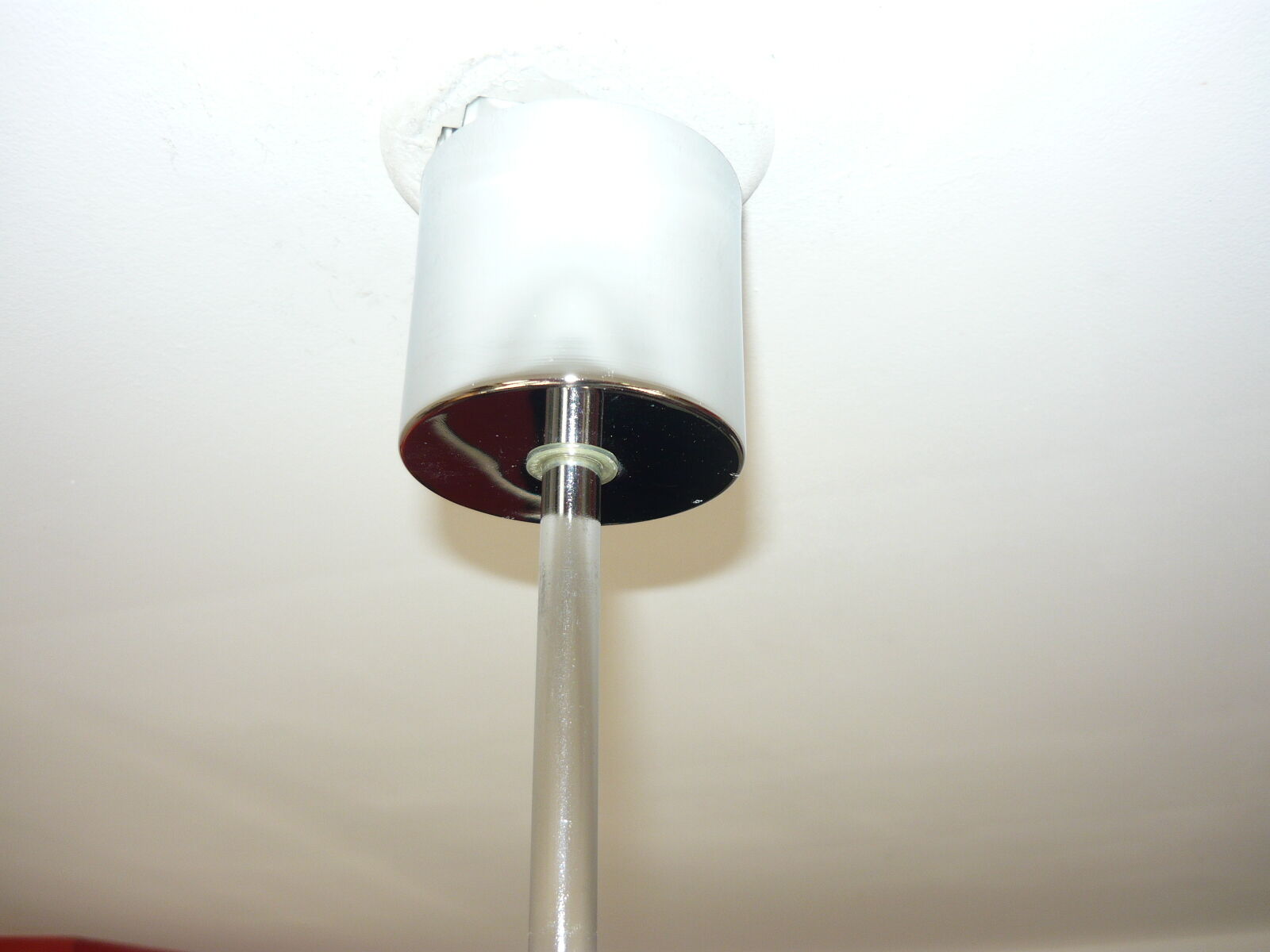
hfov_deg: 55.4
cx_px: 635
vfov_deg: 42.9
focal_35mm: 33
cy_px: 476
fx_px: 1211
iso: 100
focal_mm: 5.5
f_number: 2.8
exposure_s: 1/160
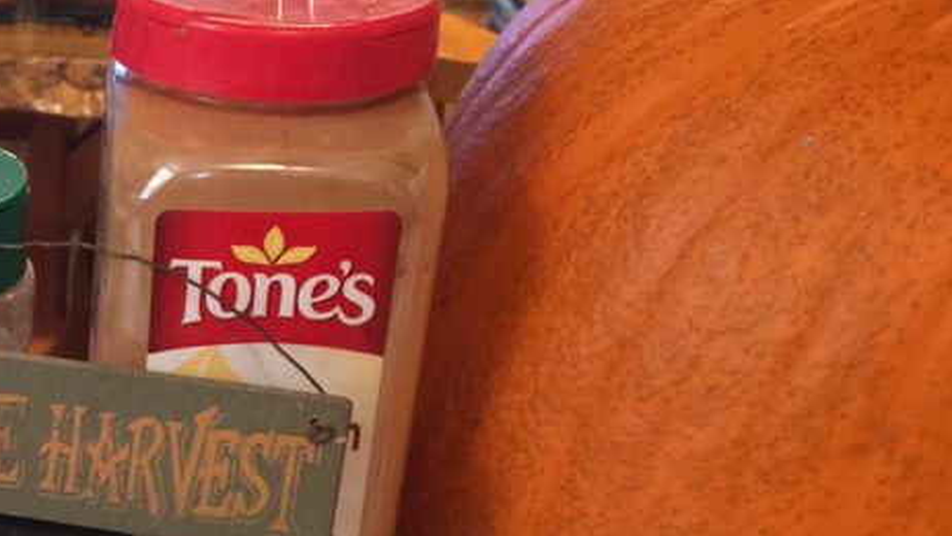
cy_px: 707
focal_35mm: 70
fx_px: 1767
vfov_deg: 16.3
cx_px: -33
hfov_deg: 28.1
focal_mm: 4.15
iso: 80
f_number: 2.2
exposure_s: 1/15
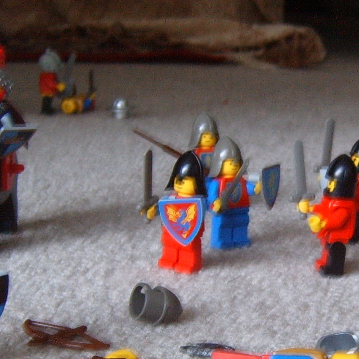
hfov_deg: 18.8
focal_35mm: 92
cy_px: 281
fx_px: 1079
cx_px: 271
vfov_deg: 18.7
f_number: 2.9
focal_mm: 6.2
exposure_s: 1/4
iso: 141
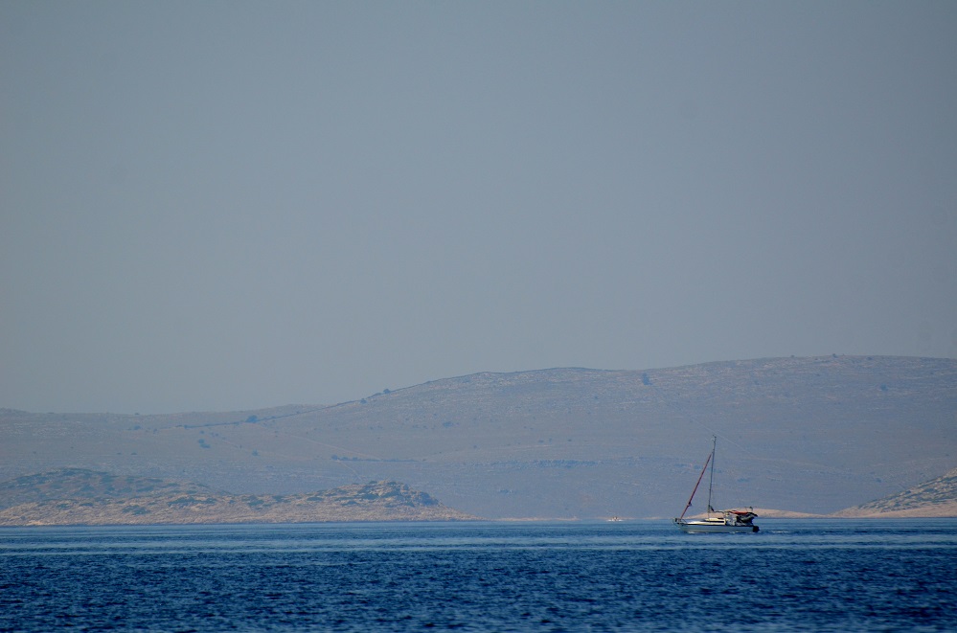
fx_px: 10343
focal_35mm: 390
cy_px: 316
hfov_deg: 5.3
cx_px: 478
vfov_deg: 3.5
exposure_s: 1/2500
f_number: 5.6
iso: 400
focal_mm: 260
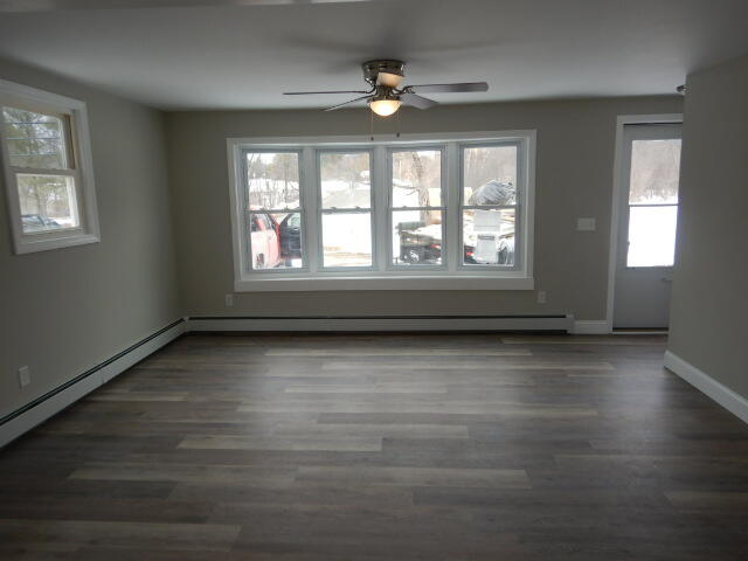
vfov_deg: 56.8
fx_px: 519
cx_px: 374
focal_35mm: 24
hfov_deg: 71.6
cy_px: 280
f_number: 2.8
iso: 125
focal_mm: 4.3
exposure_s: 1/250
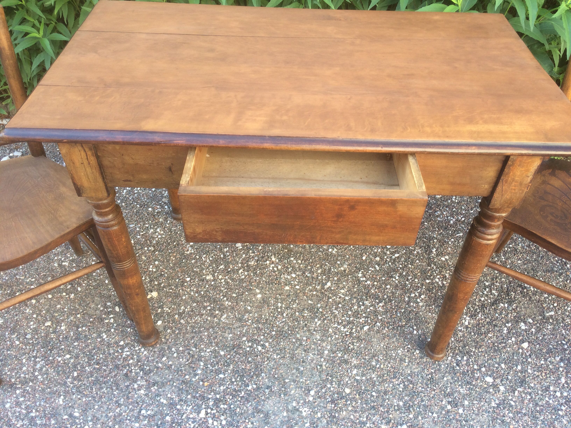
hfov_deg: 61.7
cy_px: 214
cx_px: 286
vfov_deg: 48.2
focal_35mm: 29
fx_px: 478
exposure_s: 1/100
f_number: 2.2
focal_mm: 4.15
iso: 40
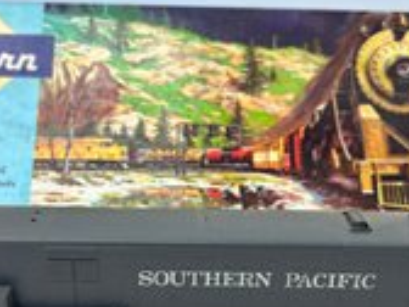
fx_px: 626
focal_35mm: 53
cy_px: 223
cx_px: 196
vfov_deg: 27.2
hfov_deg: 36.2
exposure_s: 1/120
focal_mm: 5.1
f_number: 1.6
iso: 80
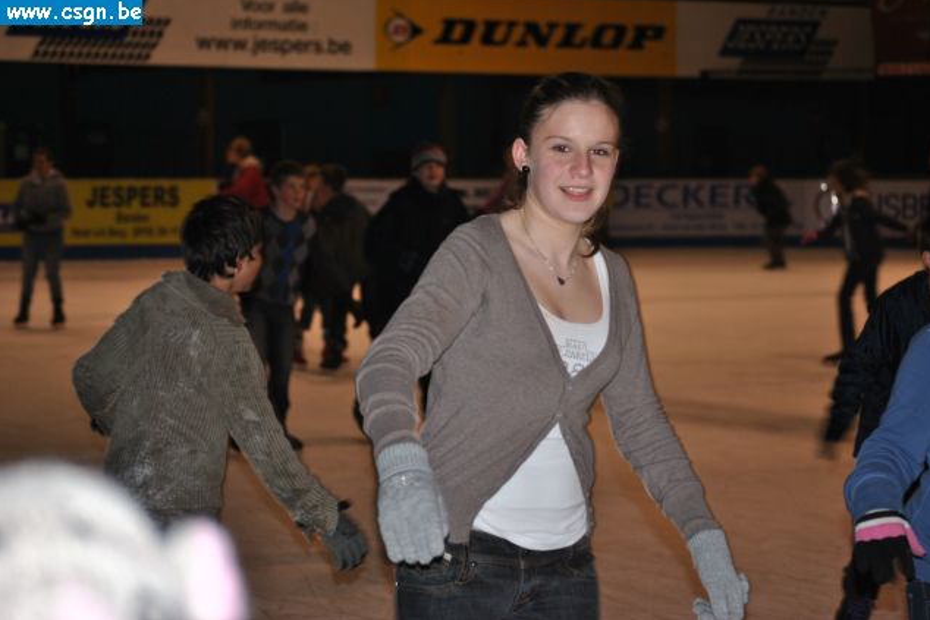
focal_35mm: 100
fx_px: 2584
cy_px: 308
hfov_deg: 20.4
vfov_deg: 13.7
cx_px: 466
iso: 200
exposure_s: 1/60
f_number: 4.2
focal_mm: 66
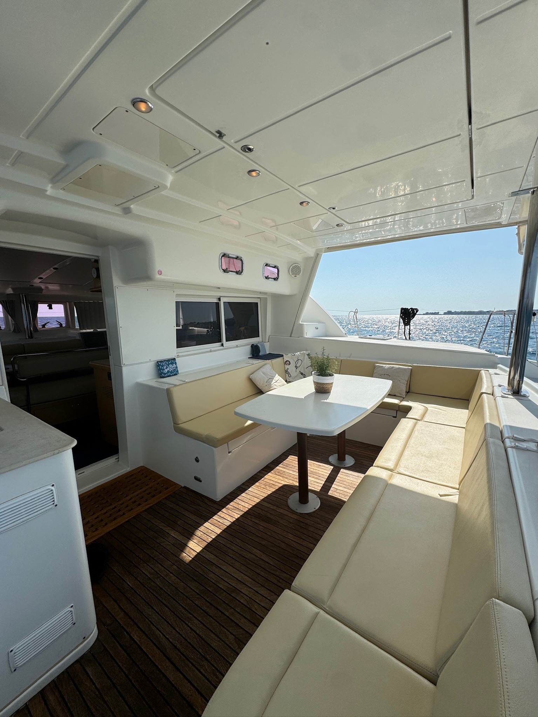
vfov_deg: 102.1
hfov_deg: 85.7
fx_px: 290
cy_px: 358
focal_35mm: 14
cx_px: 269
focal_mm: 2.22
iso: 50
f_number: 2.2
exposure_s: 1/2415
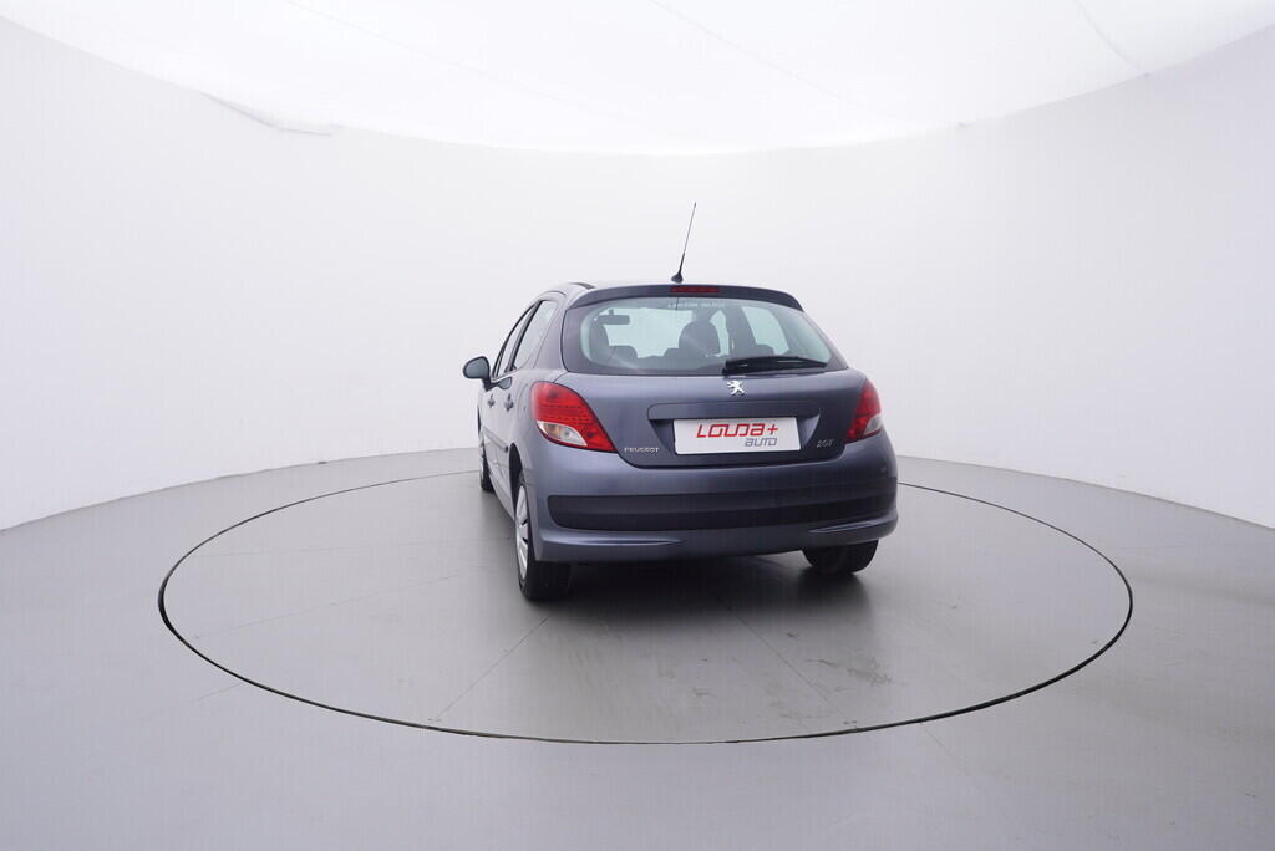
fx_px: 797
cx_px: 638
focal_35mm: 22
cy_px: 426
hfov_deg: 77.3
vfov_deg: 56.2
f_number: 5
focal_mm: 15
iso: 200
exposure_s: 1/80
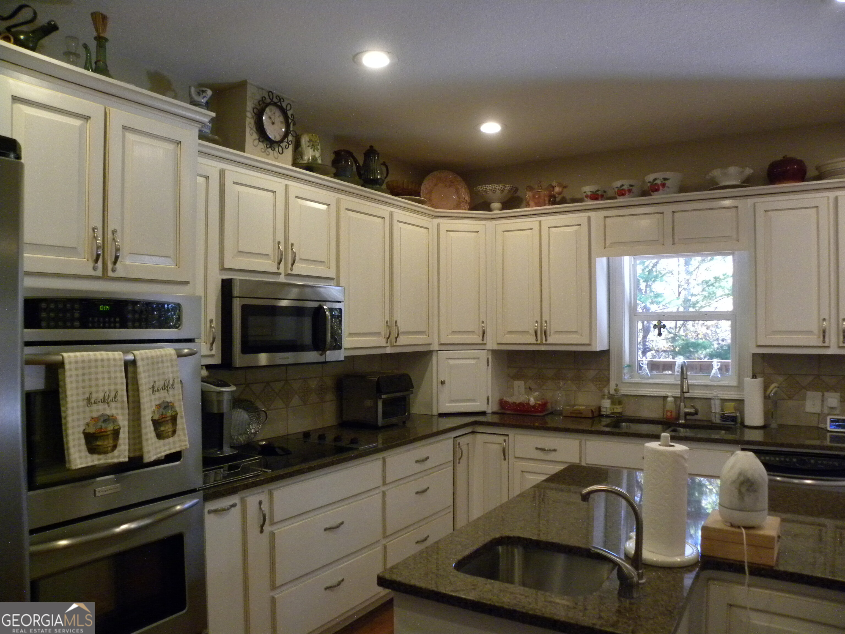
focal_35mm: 26
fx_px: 635
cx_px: 422
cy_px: 317
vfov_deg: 53.1
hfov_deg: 67.3
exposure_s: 1/86.1
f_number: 2.8
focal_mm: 4.6
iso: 400
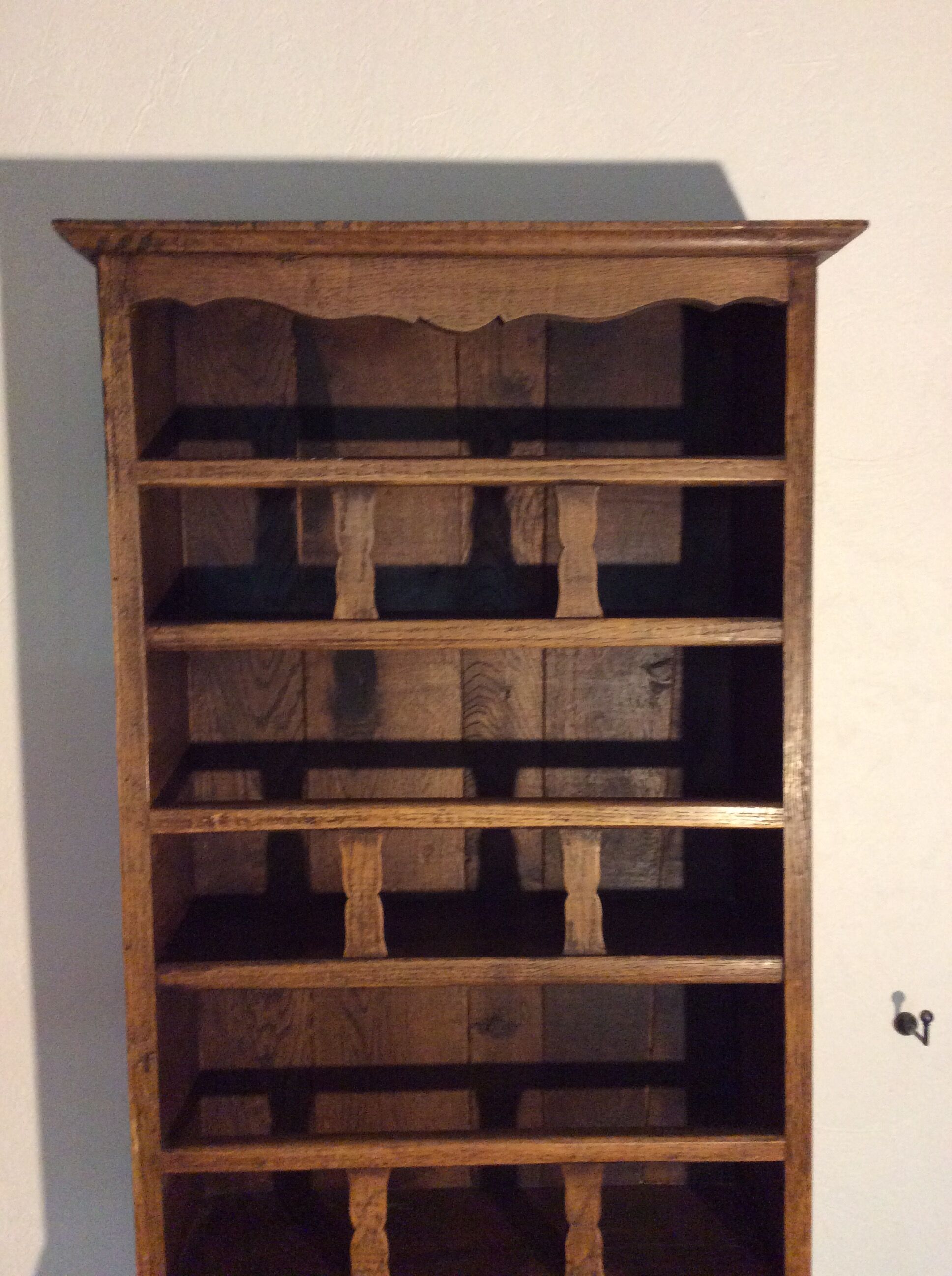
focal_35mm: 32
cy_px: 638
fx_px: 1177
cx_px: 476
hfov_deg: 44.1
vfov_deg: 56.9
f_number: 2.4
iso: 250
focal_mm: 3.3
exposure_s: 1/25
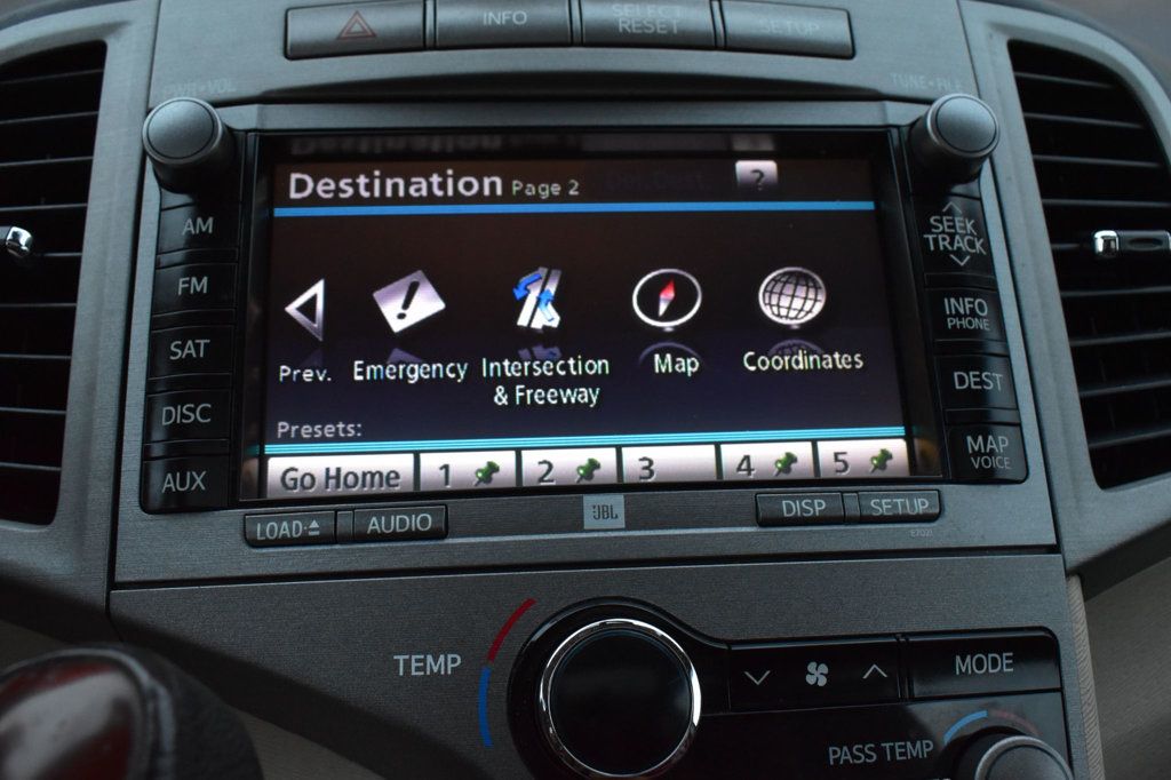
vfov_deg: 39.9
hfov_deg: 57.2
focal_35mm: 33
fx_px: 1073
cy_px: 390
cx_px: 586
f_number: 8
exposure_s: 1/50
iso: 2500
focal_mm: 22
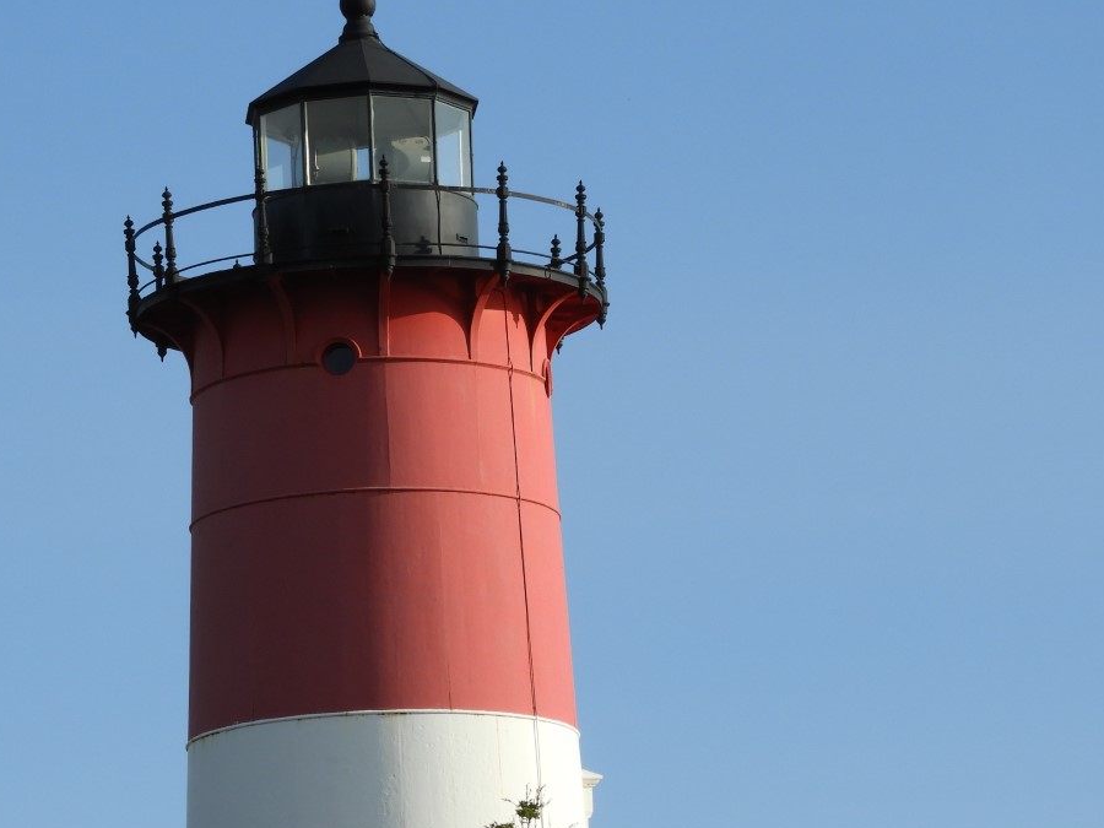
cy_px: 503
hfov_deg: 9.9
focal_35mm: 200
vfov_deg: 7.4
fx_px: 6379
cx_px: 298
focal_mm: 22.4
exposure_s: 1/640
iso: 100
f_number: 5
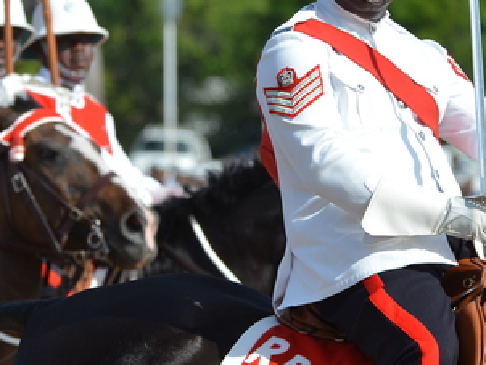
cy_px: 44
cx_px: 293
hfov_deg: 3.0
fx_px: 9358
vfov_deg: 2.2
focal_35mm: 666
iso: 160
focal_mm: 200
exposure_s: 1/800
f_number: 5.6
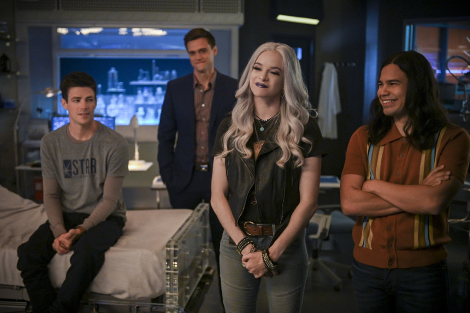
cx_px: 235
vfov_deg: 28.0
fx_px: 626
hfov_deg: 41.1
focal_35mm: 48
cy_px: 156
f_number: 2.8
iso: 6400
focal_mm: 48
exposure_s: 1/125
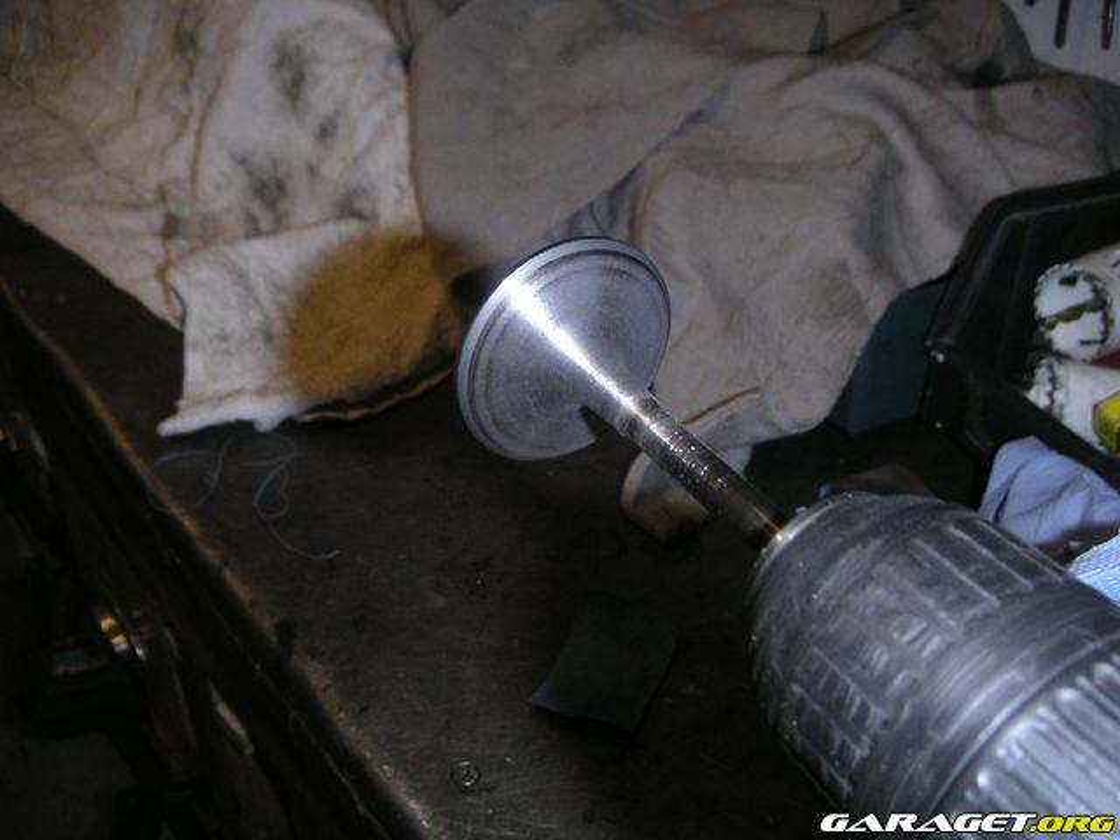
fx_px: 1229
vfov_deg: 37.7
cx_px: 560
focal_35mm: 38
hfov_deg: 49.0
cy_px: 420
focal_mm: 6
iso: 160
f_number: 6.7
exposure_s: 1/45
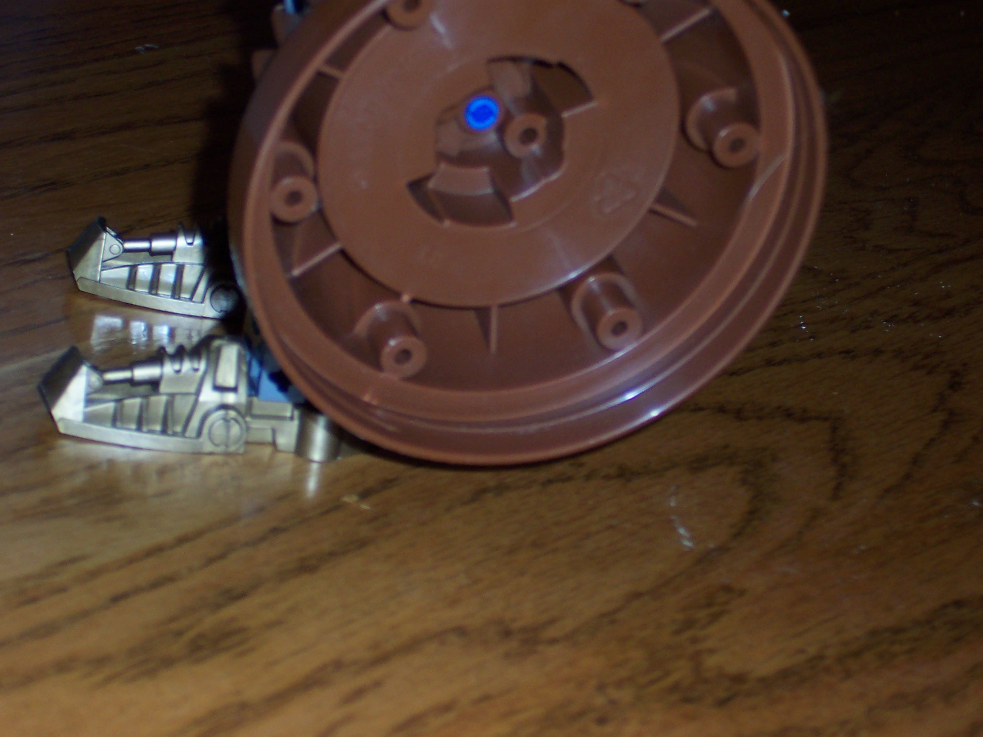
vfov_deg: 10.3
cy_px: 368
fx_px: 4089
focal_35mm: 144
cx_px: 492
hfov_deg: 13.7
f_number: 4.9
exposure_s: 1/125
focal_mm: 22.4
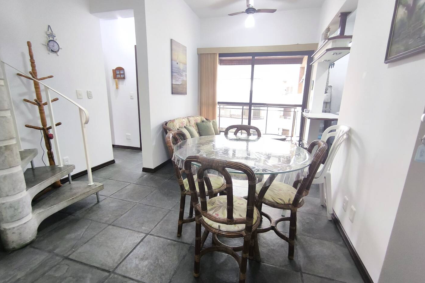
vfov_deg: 70.4
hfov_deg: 93.3
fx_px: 201
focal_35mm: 17
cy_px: 143
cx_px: 215
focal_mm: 1.65
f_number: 2.2
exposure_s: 1/30
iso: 320
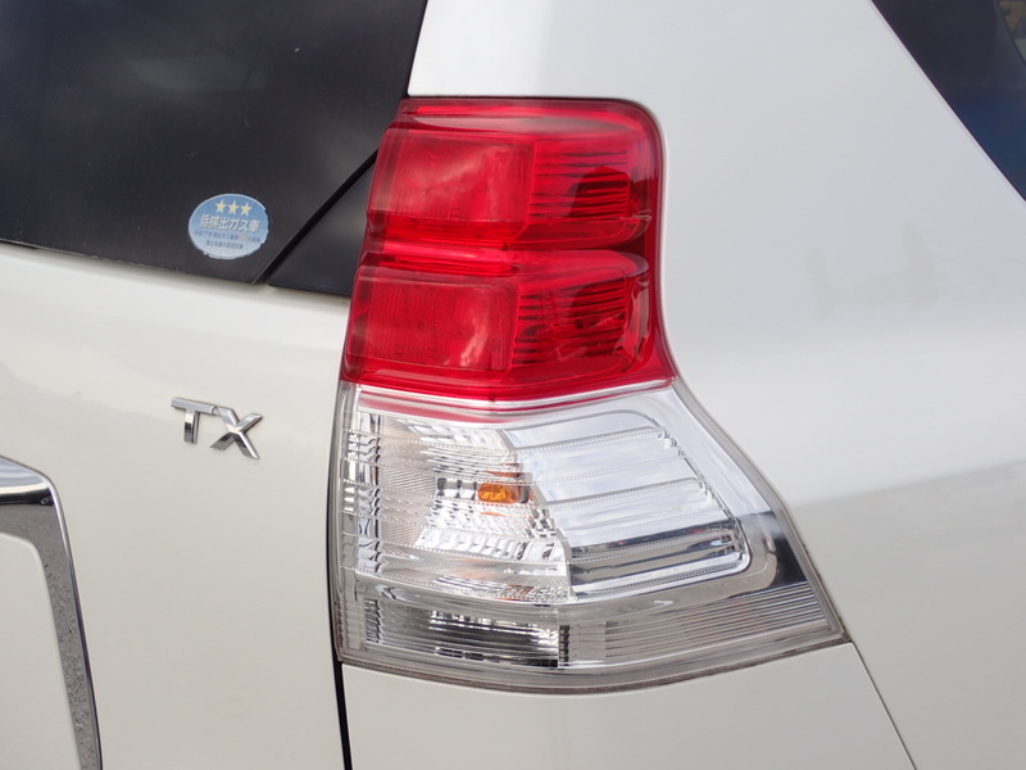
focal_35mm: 54
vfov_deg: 27.0
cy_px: 385
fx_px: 1601
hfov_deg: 35.5
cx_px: 513
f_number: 4.5
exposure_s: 1/320
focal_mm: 9.65
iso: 100
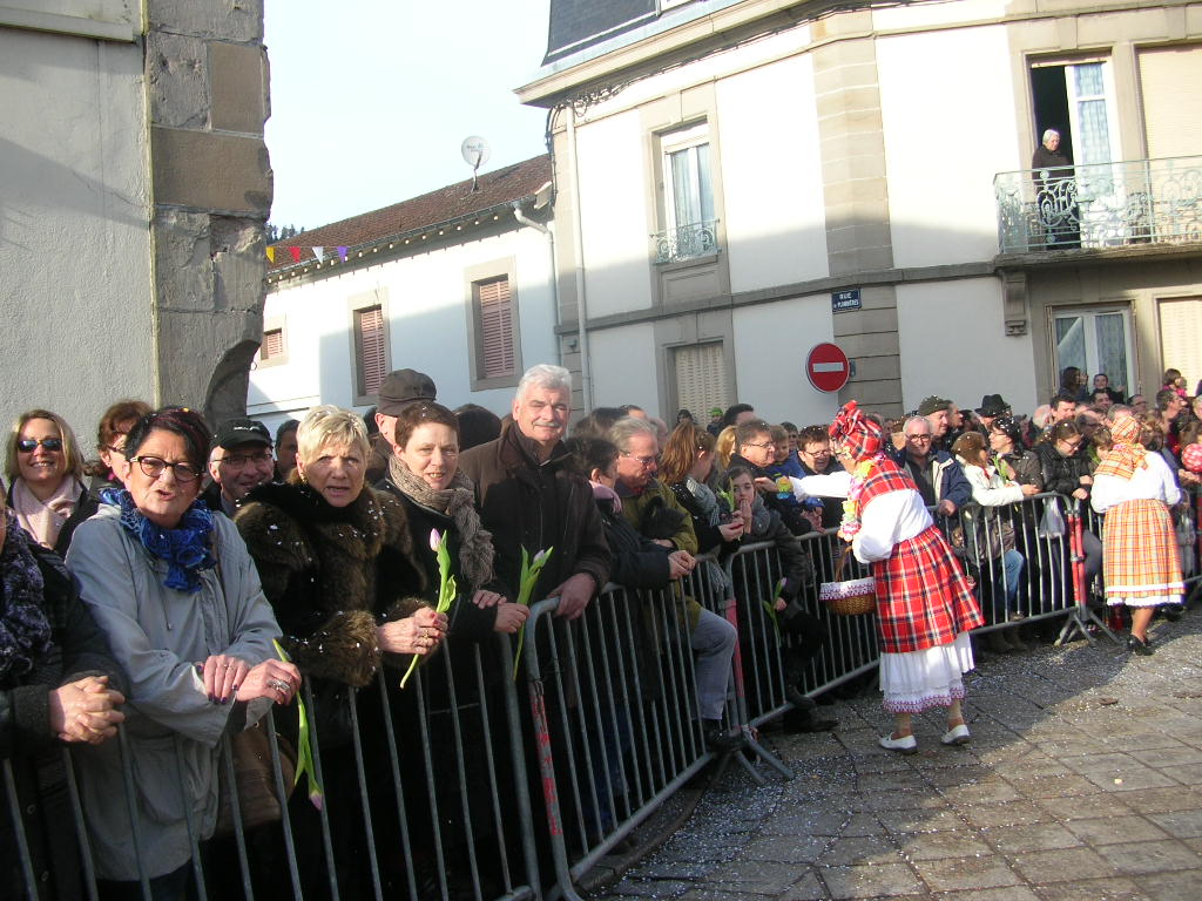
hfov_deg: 52.6
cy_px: 450
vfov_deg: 40.7
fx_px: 1215
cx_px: 601
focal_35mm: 35
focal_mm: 5.8
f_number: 2.8
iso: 50
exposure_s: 1/465
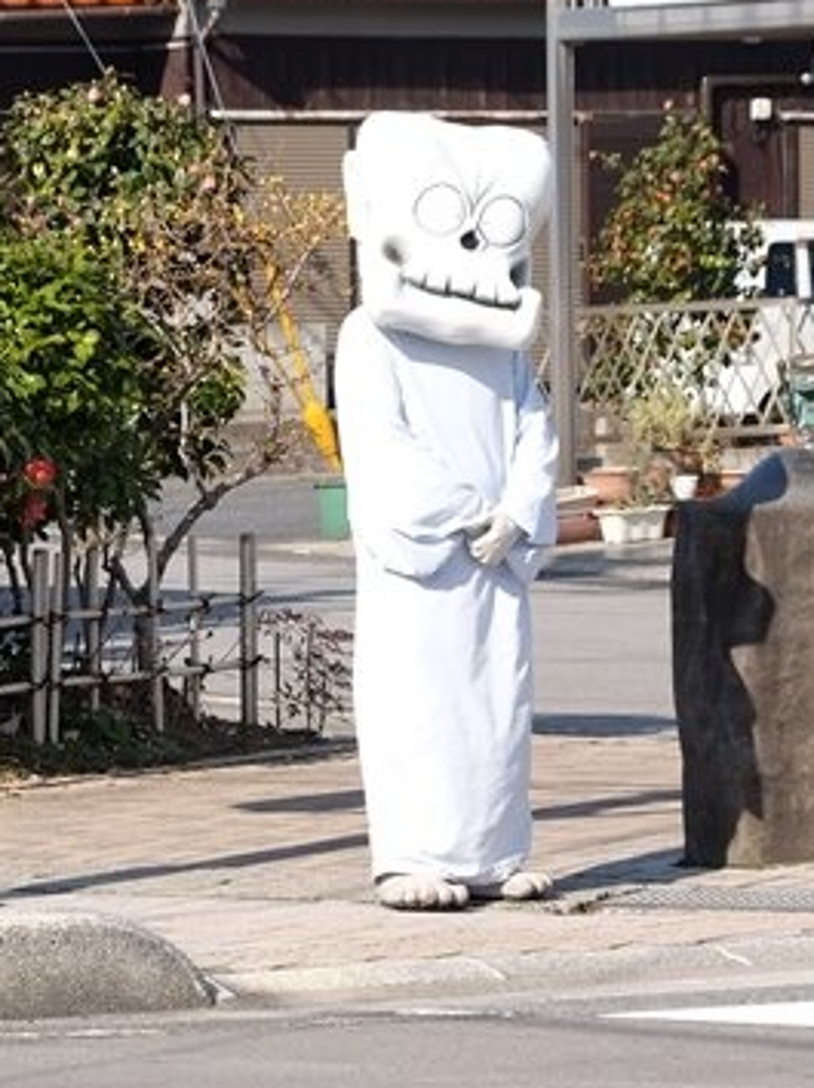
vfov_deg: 9.7
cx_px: 301
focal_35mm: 203
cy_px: 698
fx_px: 6372
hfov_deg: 7.3
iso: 200
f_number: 6.4
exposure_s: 1/400
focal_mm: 55
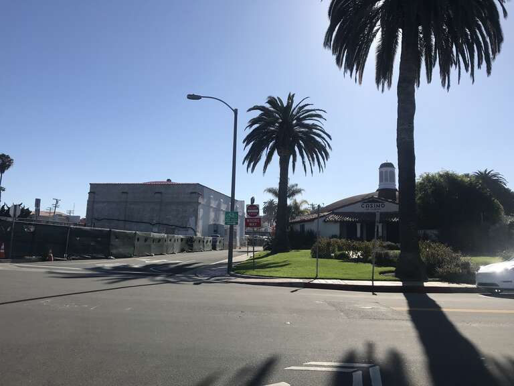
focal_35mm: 28
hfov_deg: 63.4
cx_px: 257
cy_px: 193
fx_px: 416
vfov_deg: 49.7
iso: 20
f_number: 1.8
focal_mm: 3.99
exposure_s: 1/4167
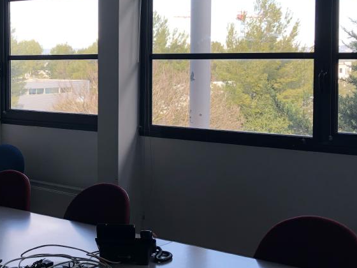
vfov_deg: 22.9
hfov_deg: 29.6
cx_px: 73
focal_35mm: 64
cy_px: 94
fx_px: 660
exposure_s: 1/120
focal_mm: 3.99
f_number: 1.8
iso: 25
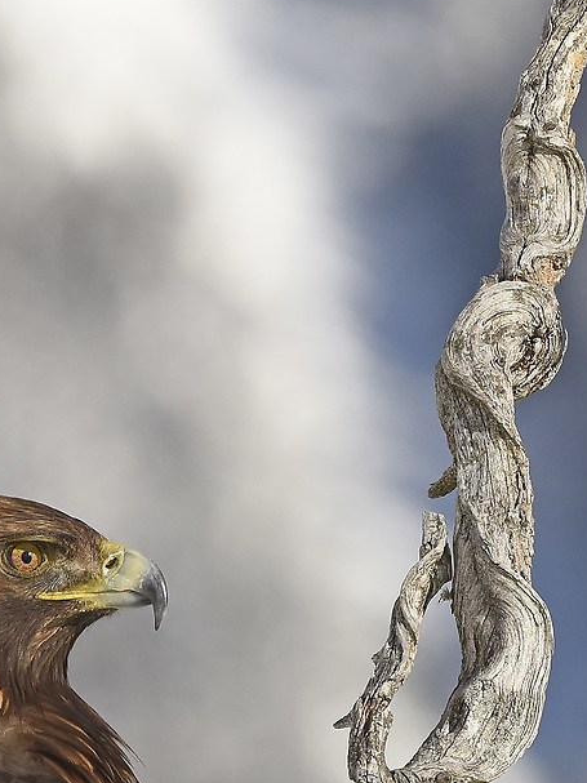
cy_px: 910
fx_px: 42997
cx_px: -15
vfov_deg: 1.0
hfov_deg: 0.8
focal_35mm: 1901
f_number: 6.3
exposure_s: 1/1600
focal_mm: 500
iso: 640
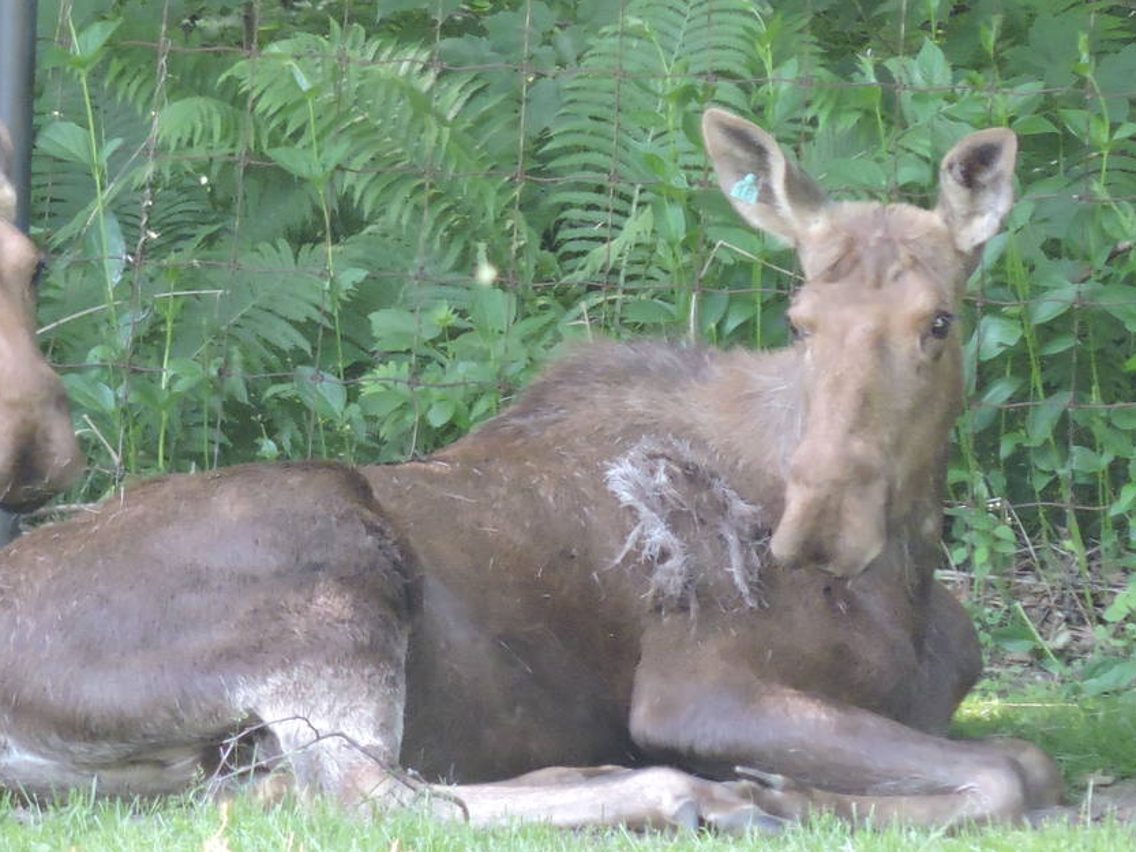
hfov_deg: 1.1
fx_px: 56716
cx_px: 315
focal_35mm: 1728
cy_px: 444
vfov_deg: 0.9
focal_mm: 160.5
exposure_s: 1/60
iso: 800
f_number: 5.5
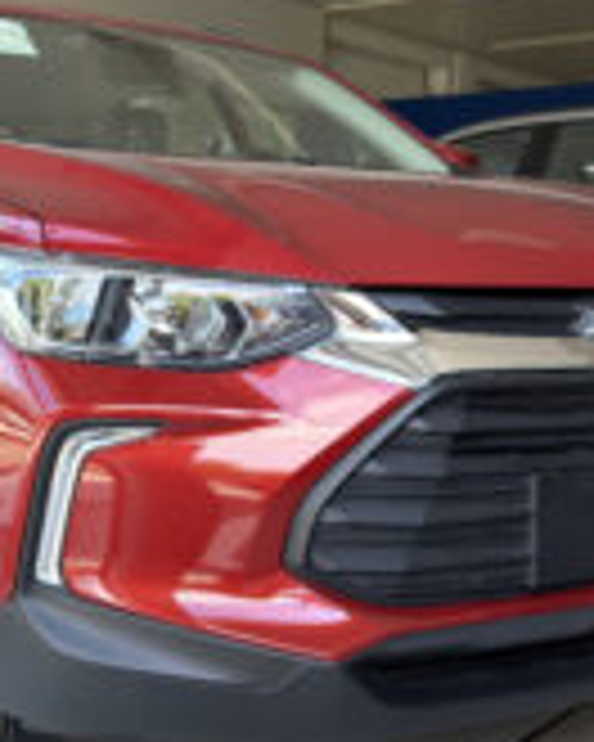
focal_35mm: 53
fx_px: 1165
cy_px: 313
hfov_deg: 28.6
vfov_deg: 35.3
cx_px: 297
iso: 200
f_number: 1.78
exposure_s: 1/219
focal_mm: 6.76
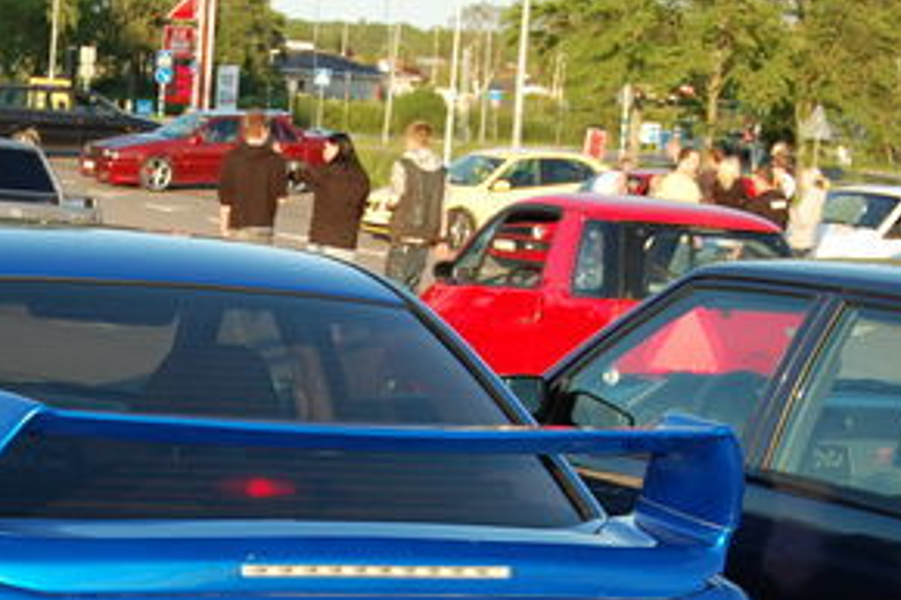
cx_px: 146
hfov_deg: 19.0
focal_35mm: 106
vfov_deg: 12.8
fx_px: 2651
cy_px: 538
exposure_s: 1/200
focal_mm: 32
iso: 200
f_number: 7.1
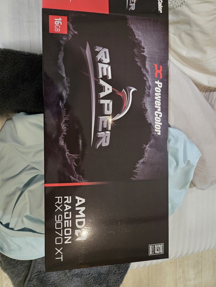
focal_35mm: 23
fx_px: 191
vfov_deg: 73.9
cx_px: 108
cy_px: 144
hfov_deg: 58.9
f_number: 1.8
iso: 800
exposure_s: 1/120
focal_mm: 5.4
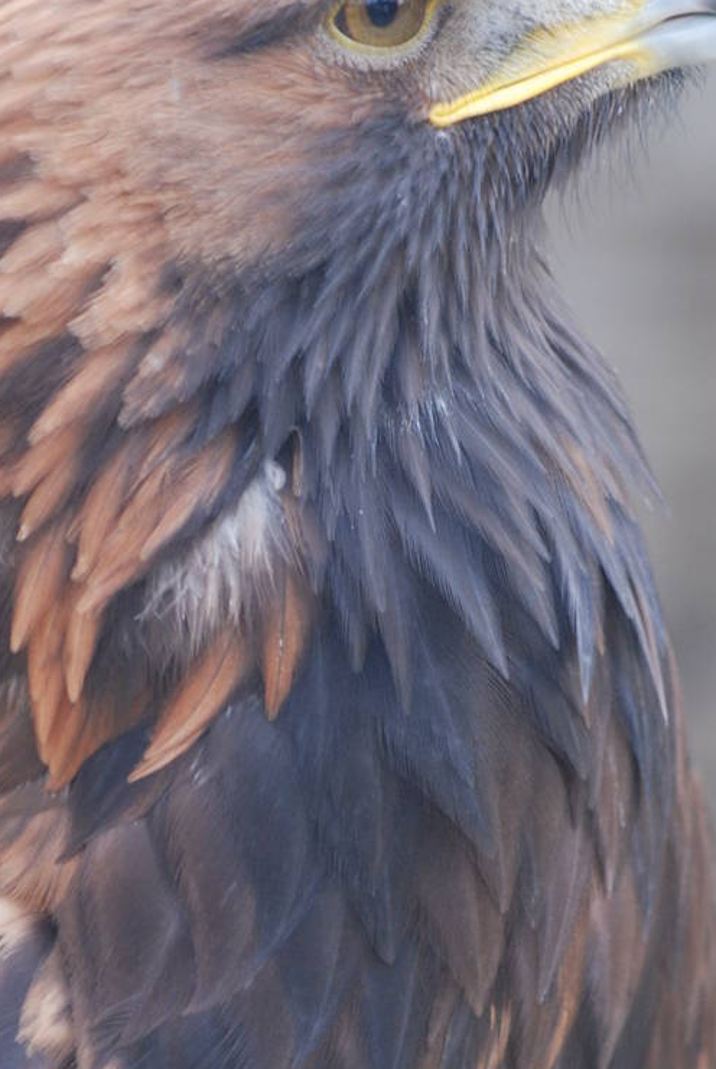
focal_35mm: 551
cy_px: 552
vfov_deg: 3.7
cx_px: 187
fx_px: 16376
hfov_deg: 2.5
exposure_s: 1/125
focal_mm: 170
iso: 400
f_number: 4.8
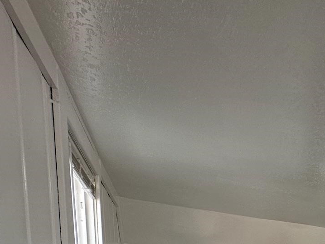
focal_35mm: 40
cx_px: 425
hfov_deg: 33.6
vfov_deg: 28.3
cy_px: 331
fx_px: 376
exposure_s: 1/99
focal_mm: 2.22
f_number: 2.2
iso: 64
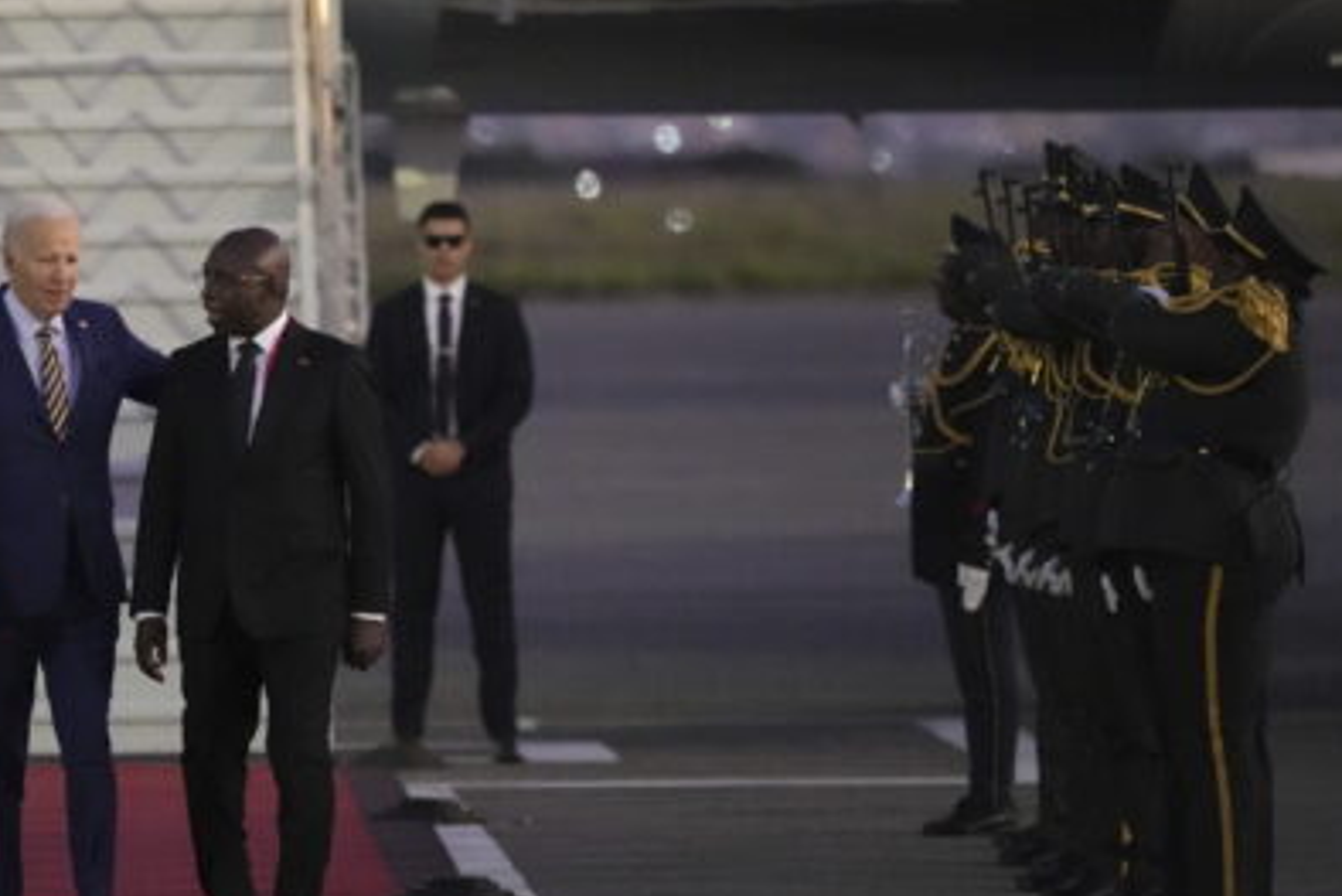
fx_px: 17041
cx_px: 31
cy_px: 303
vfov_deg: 3.0
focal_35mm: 457
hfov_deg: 4.5
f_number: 2.8
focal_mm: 200
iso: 12800
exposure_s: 1/320
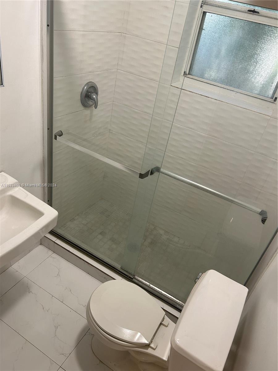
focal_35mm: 26
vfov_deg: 67.3
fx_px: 278
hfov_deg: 53.1
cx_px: 139
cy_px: 186
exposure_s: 1/120
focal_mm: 5.7
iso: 125
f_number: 1.5
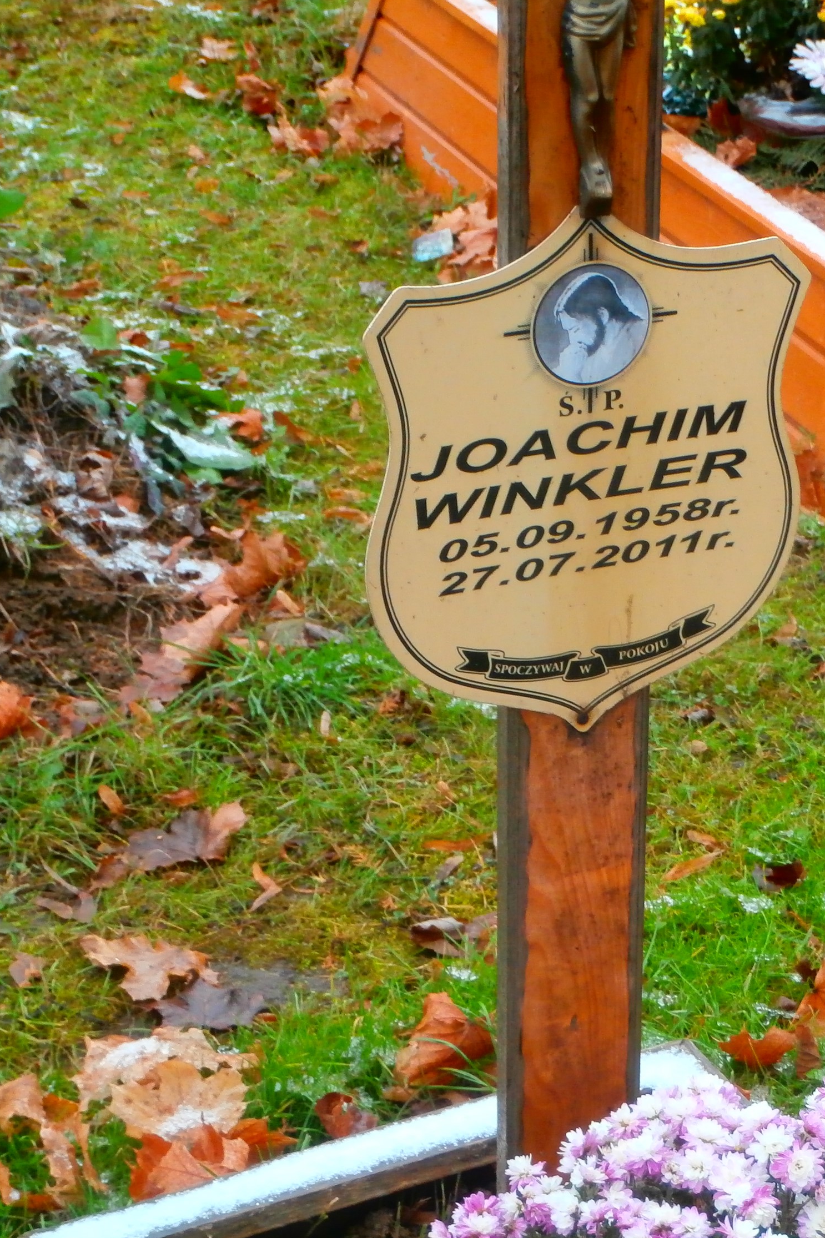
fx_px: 3266
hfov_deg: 14.4
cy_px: 617
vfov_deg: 21.5
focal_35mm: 95
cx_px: 536
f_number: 4.7
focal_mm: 12.1
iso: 200
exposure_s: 1/60
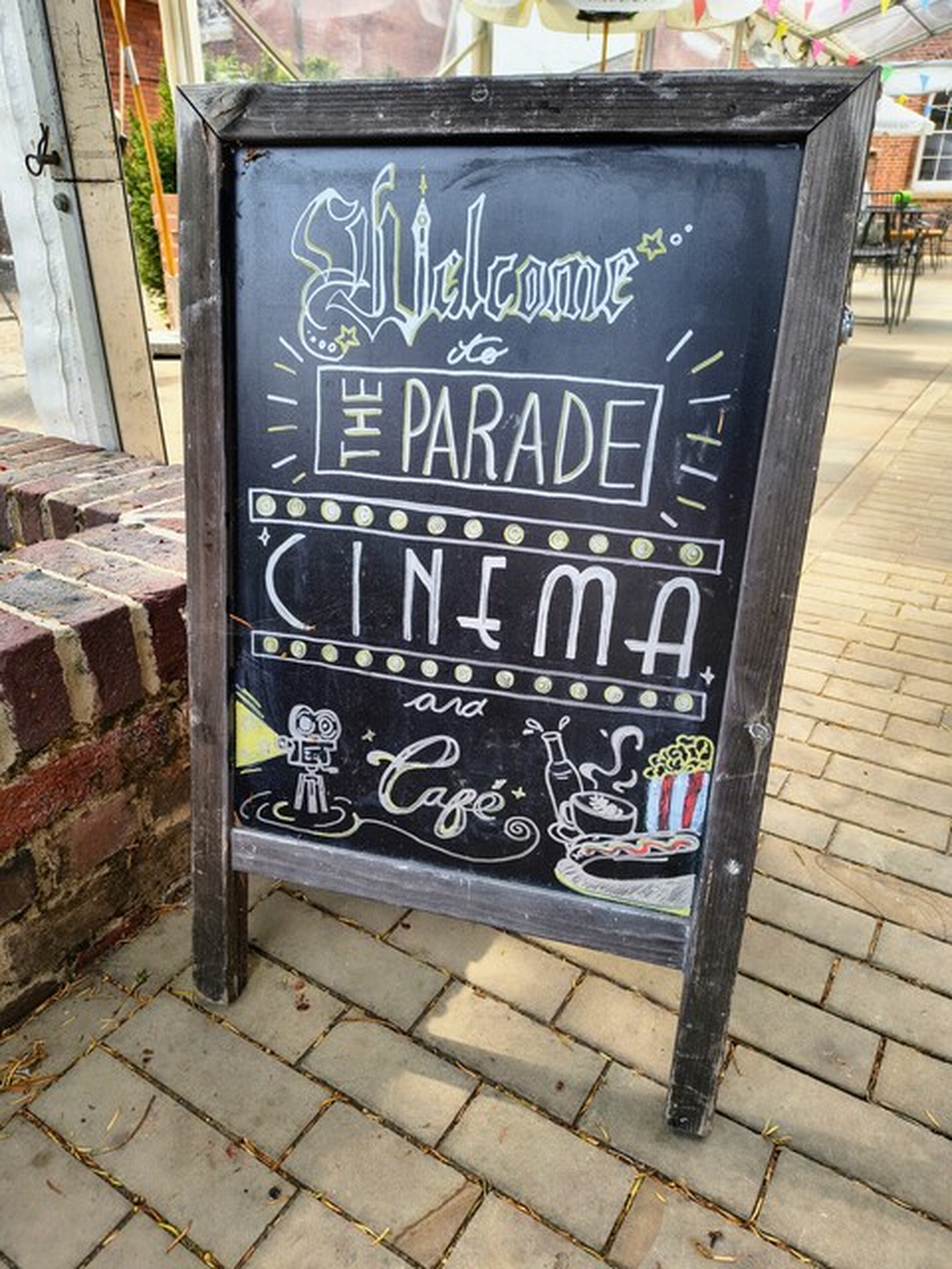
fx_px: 843
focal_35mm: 23
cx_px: 476
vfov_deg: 73.9
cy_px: 634
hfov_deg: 58.9
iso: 100
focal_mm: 5.56
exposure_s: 1/397
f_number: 1.8
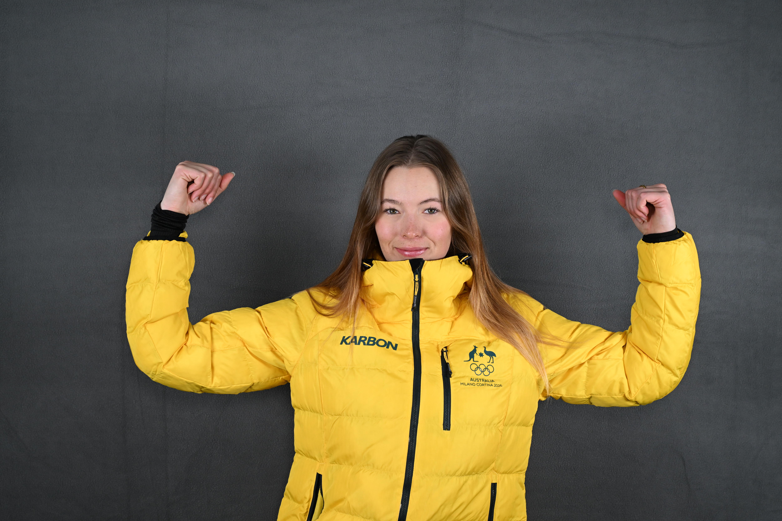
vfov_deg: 28.6
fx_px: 1021
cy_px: 260
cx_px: 391
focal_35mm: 47
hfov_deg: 41.9
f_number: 8
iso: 1250
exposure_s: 1/250
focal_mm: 47
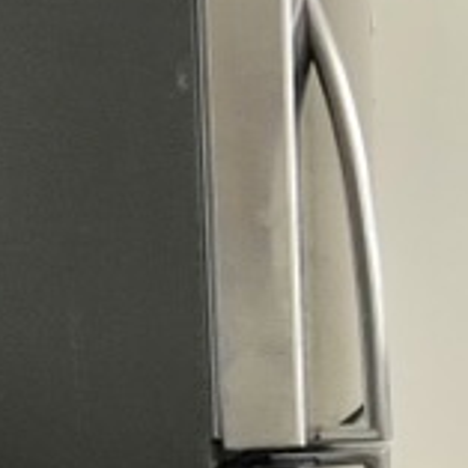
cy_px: 337
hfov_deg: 16.8
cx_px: 957
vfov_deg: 22.9
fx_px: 1147
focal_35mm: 75
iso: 32
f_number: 1.8
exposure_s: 1/268
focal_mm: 1.57
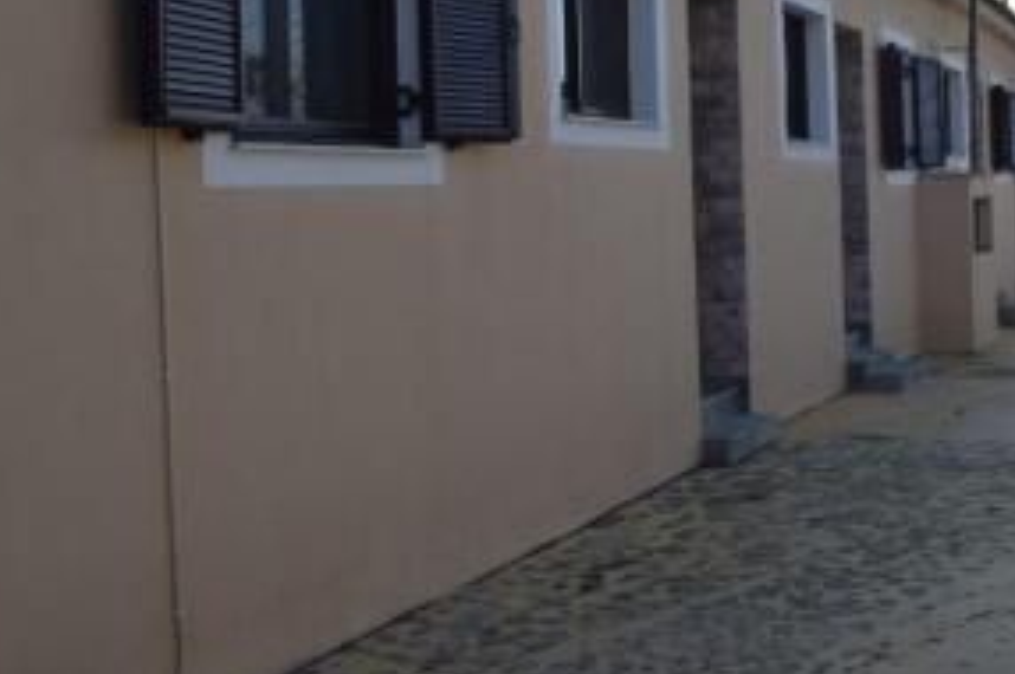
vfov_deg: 26.6
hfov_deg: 39.2
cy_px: 179
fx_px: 1408
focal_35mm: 50
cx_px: 674
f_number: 9
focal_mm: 20
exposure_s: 1/320
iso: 200
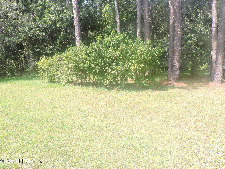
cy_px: 84
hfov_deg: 71.6
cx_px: 112
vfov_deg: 56.8
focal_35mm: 24
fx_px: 156
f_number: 4.2
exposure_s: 1/125
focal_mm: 4.3
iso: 100
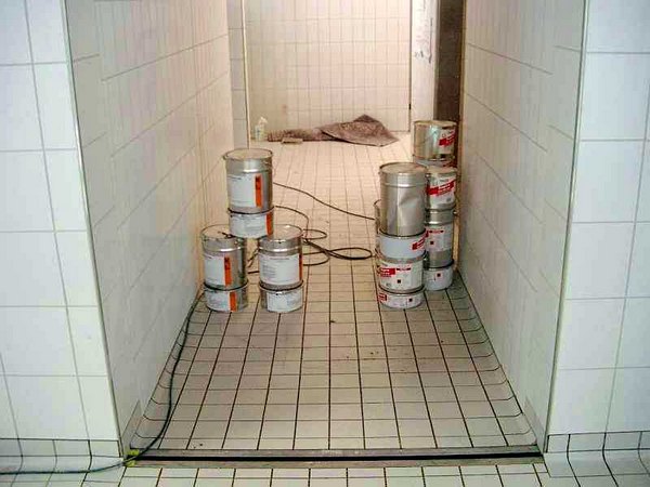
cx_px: 325
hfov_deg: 50.1
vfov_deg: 38.7
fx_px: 695
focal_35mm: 37
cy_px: 244
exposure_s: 1/125
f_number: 2.6
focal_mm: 7.6
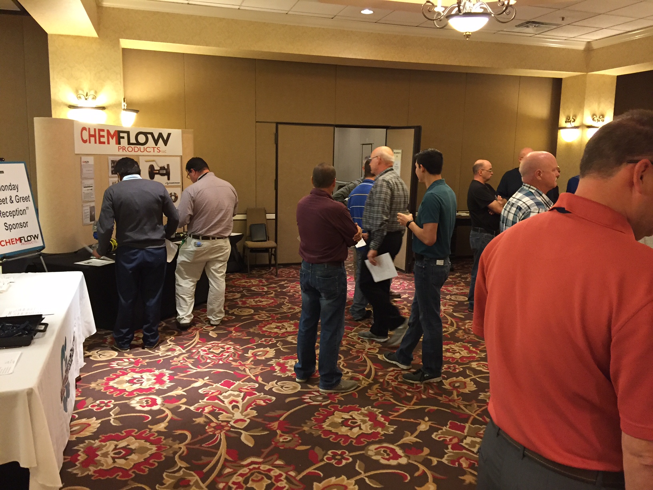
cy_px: 245
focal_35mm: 29
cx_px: 326
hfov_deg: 61.7
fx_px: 547
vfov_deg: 48.2
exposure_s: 1/24
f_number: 2.2
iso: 250
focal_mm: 4.15
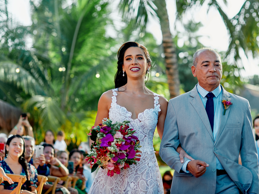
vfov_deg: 15.3
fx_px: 726
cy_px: 97
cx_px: 150
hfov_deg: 20.2
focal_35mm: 97
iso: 100
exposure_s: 1/400
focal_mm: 85
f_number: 2.8
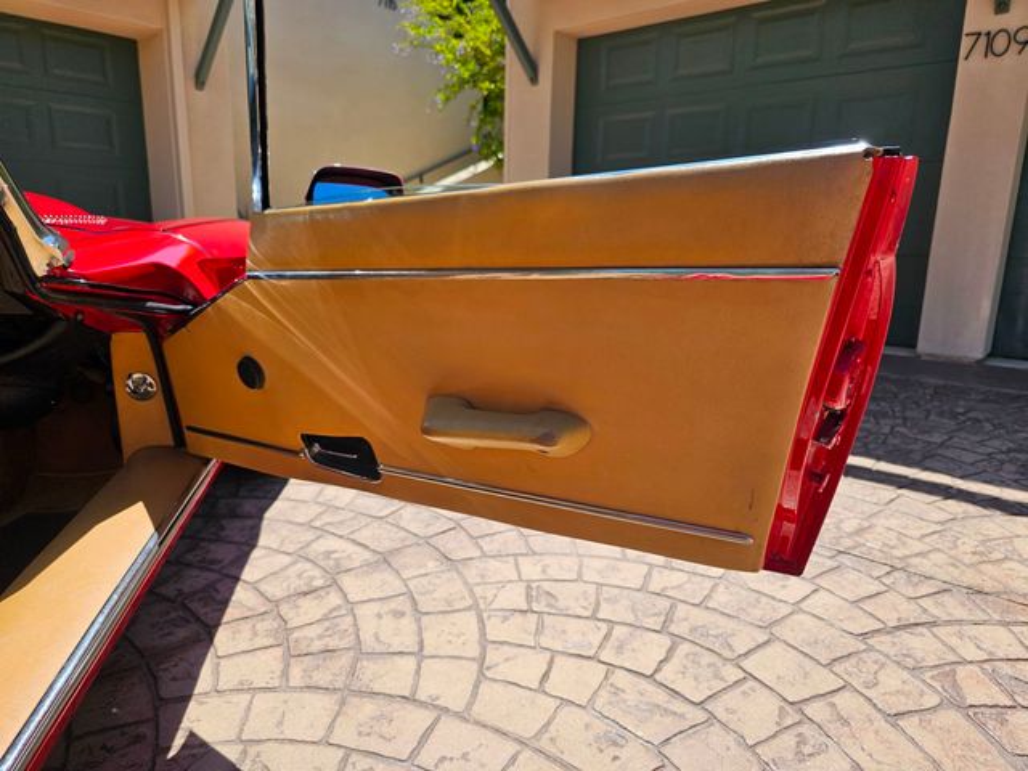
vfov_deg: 58.9
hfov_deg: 73.9
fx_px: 683
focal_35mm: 23
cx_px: 514
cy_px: 386
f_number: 1.7
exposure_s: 1/557
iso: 10
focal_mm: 6.3
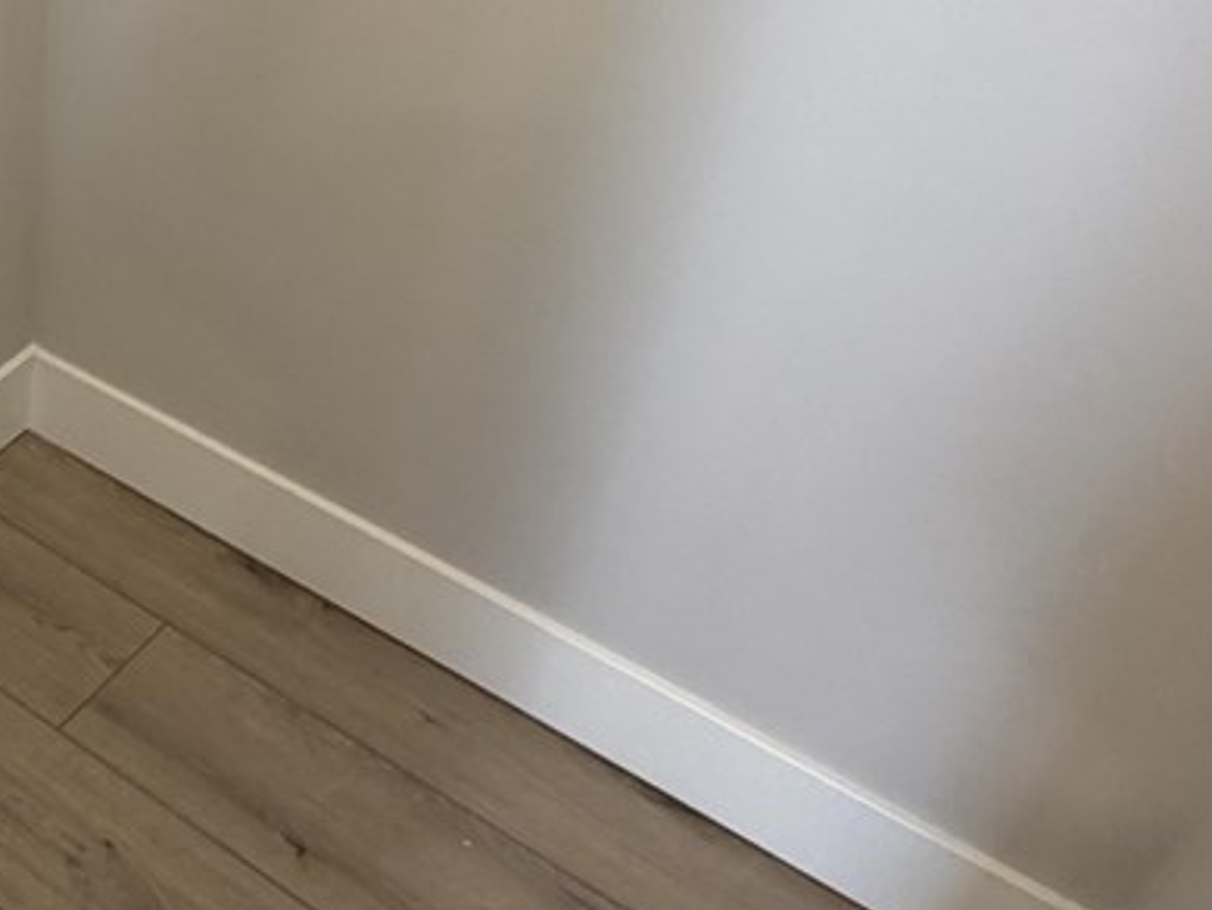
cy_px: 248
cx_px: -118
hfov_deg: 35.3
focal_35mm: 46
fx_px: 1611
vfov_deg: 31.1
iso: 200
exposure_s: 1/60
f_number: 2.2
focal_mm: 2.22
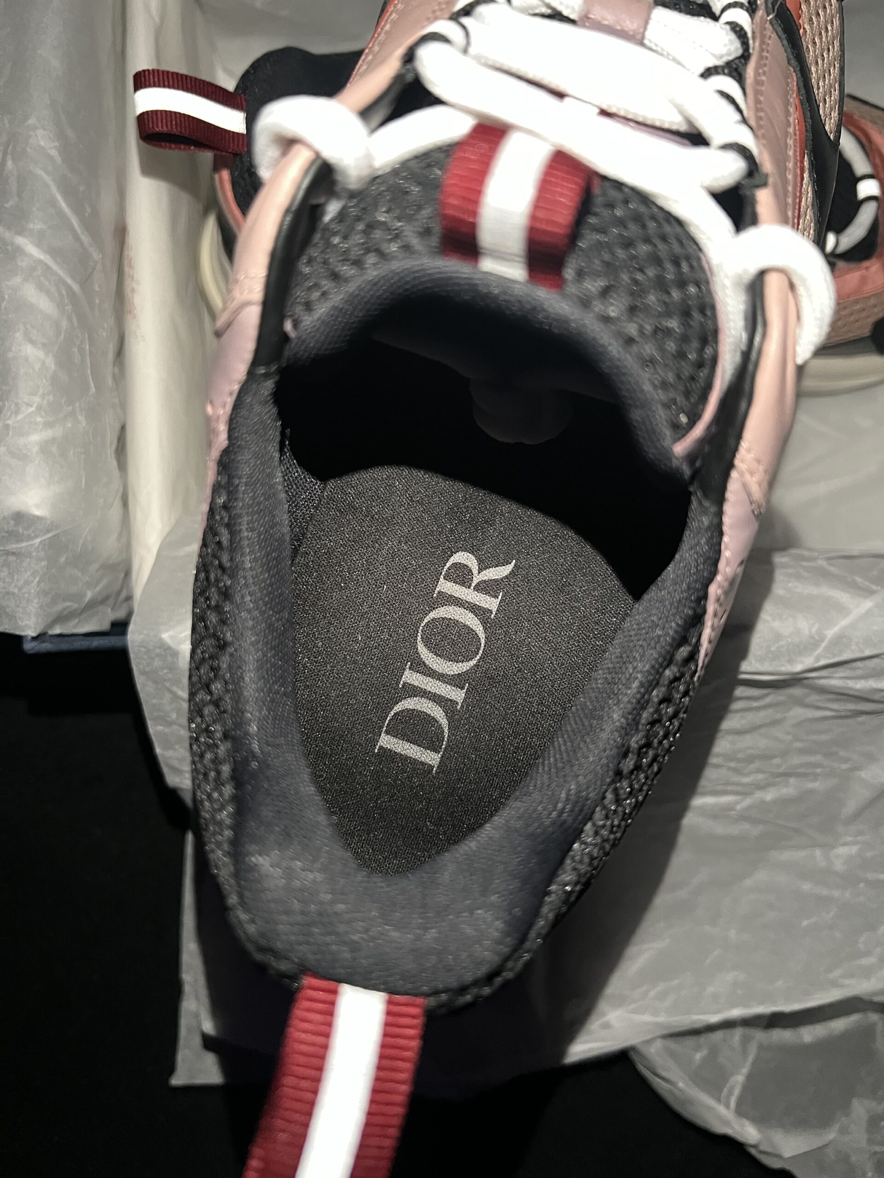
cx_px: 442
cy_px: 589
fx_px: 885
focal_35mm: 26
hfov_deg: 53.1
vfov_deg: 67.3
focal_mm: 5.7
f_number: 1.5
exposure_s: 1/28
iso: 1000
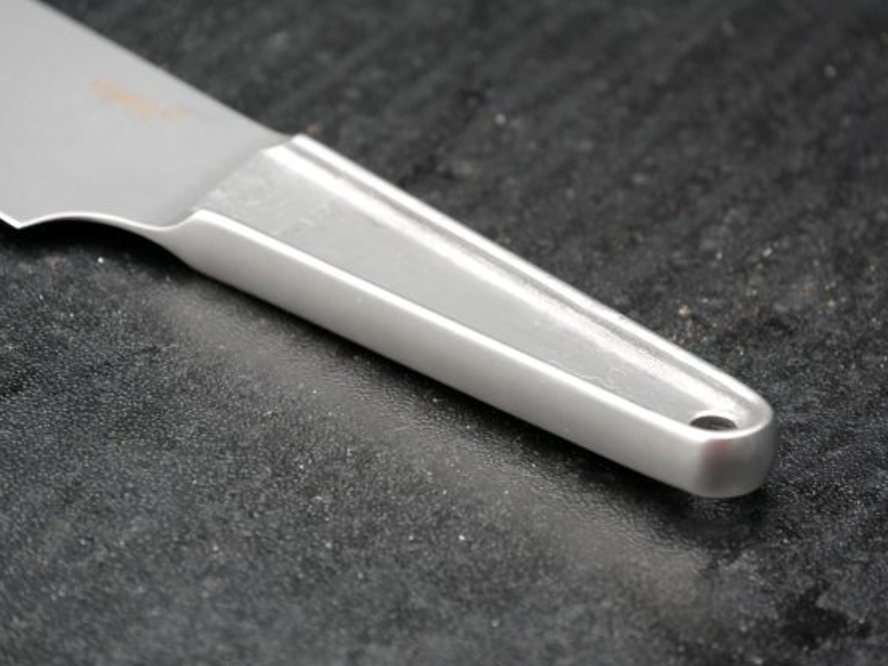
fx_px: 7234
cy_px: 332
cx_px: 446
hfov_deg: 7.0
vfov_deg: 5.3
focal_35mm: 282
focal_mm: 140
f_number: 5.6
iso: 1600
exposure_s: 1/320
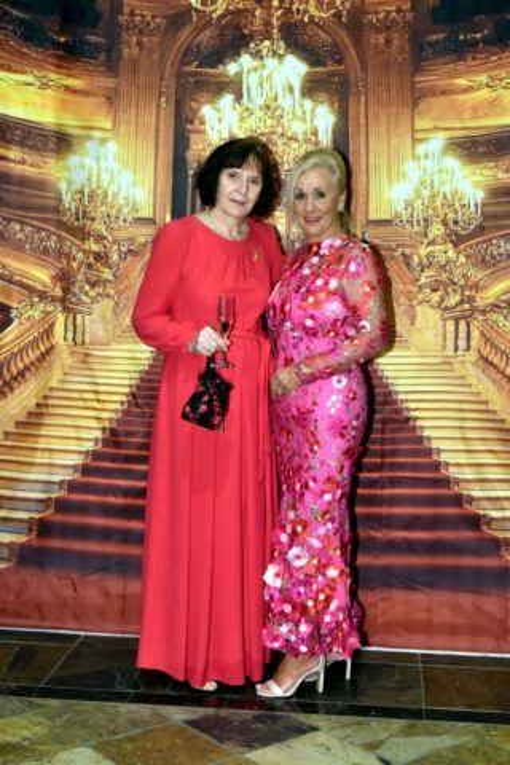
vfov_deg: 41.1
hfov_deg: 28.1
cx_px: 255
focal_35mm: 48
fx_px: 1020
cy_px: 382
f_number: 6.3
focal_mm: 48
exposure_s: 1/60
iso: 1600
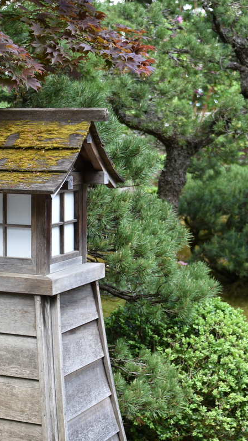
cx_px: 25
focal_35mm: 84
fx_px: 982
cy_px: 233
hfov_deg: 14.3
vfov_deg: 25.3
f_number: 4.5
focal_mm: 50
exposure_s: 1/100
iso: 400
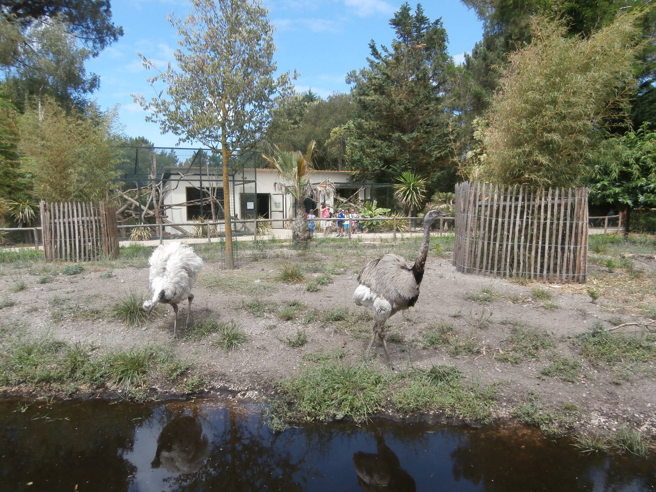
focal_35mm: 24
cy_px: 246
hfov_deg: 71.6
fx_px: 455
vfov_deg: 56.8
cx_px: 328
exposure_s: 1/640
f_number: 3
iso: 100
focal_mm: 4.2
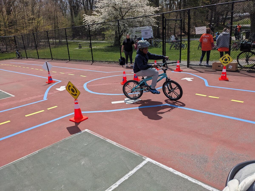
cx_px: 128
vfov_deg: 51.4
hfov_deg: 65.3
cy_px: 96
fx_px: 199
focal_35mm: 27
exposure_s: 1/5882
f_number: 1.73
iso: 60
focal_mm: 4.38
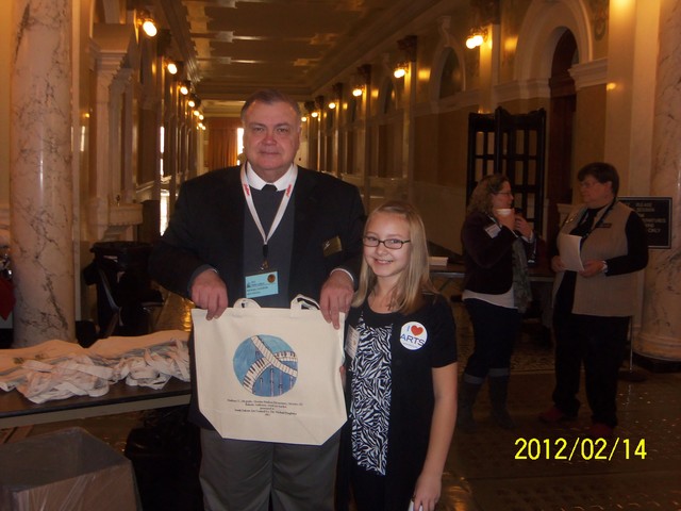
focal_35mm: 38
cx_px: 340
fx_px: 748
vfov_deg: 37.7
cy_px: 256
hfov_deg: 49.0
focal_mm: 6.8
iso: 200
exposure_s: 1/50
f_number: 4.3
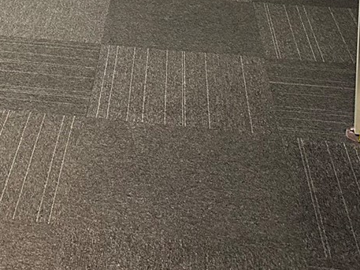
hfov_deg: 21.7
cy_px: -193
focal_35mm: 84
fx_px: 874
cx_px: -66
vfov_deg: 15.5
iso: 320
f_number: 1.78
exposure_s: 1/60
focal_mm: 6.86
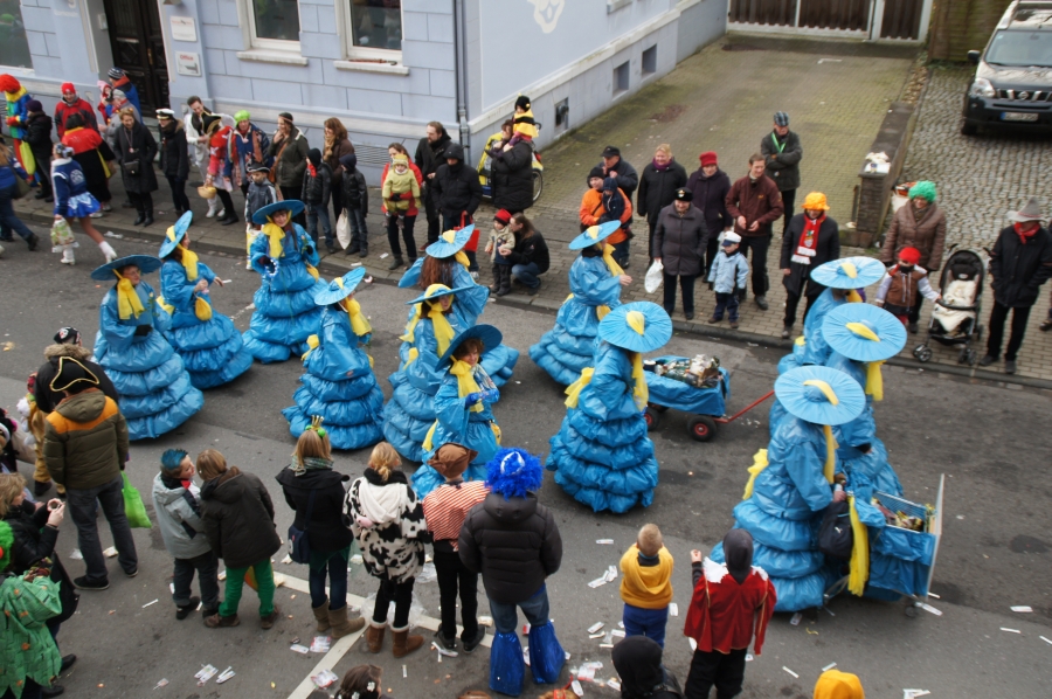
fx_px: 1226
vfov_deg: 31.8
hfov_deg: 46.4
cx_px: 526
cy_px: 350
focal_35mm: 42
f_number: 4
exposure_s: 1/50
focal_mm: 28
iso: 200
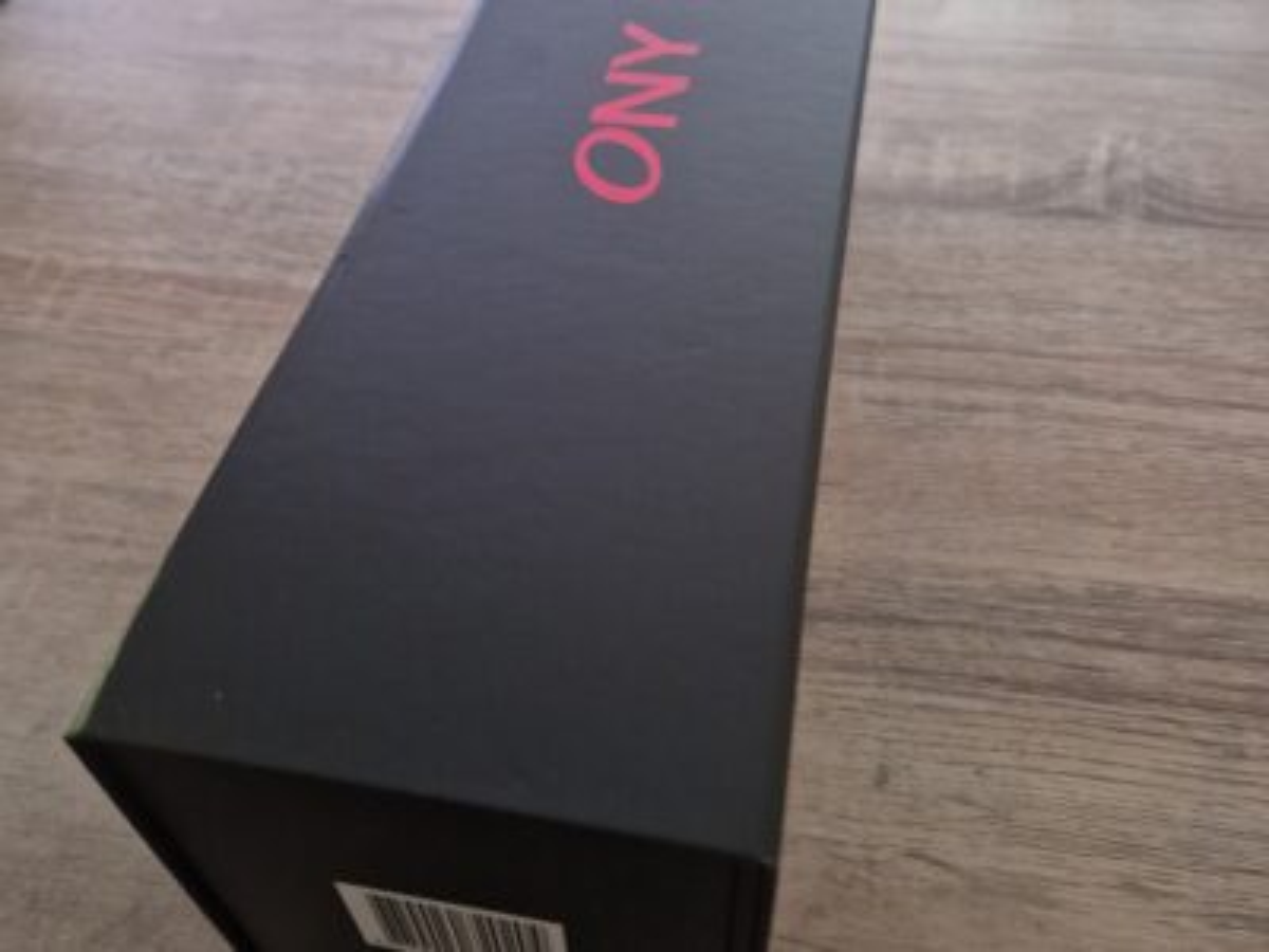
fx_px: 843
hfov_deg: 73.9
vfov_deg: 58.9
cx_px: 634
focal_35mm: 23
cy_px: 476
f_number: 1.8
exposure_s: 1/25
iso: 1000
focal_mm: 5.4
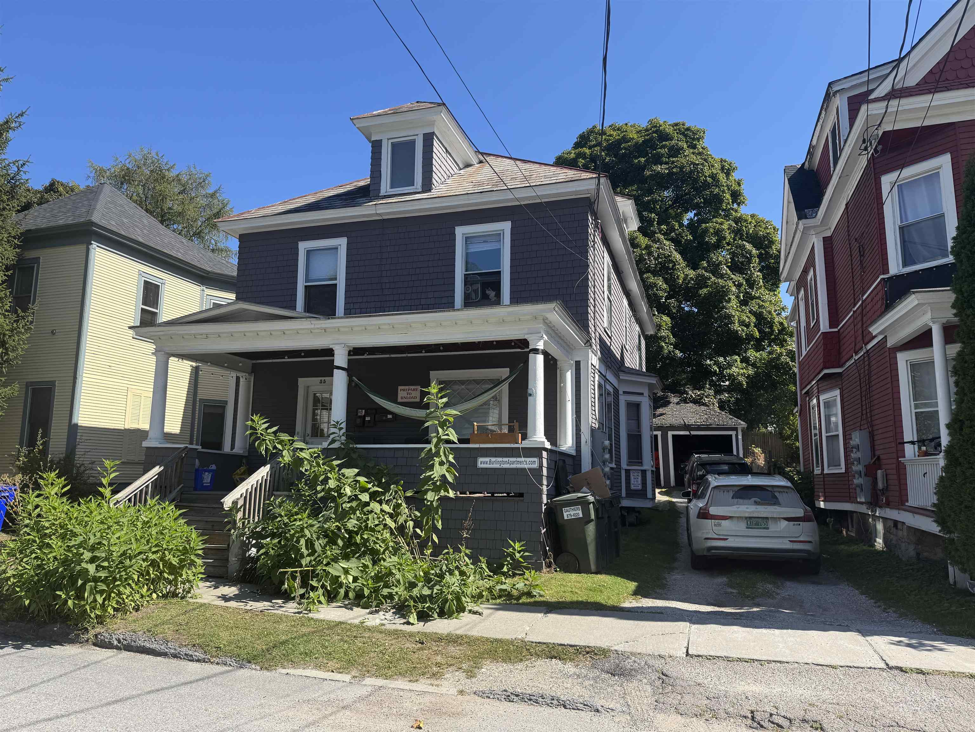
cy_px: 366
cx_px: 488
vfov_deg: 56.8
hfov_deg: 71.6
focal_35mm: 24
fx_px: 676
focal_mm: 6.76
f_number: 1.78
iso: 80
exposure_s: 1/2415
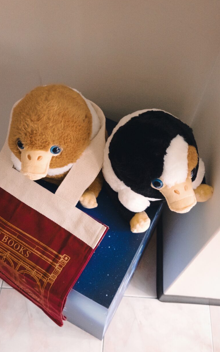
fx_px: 288
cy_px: 169
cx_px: 127
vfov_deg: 62.9
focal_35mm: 30
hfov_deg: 41.7
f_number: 1.6
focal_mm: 5.96
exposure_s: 1/60
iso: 160
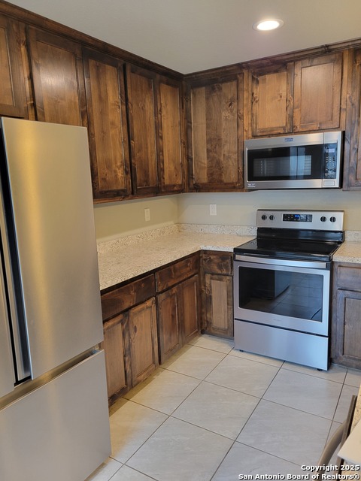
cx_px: 180
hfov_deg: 53.1
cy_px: 240
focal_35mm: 26
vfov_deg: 67.3
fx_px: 362
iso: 250
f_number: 1.8
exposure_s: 1/40
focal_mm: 5.4
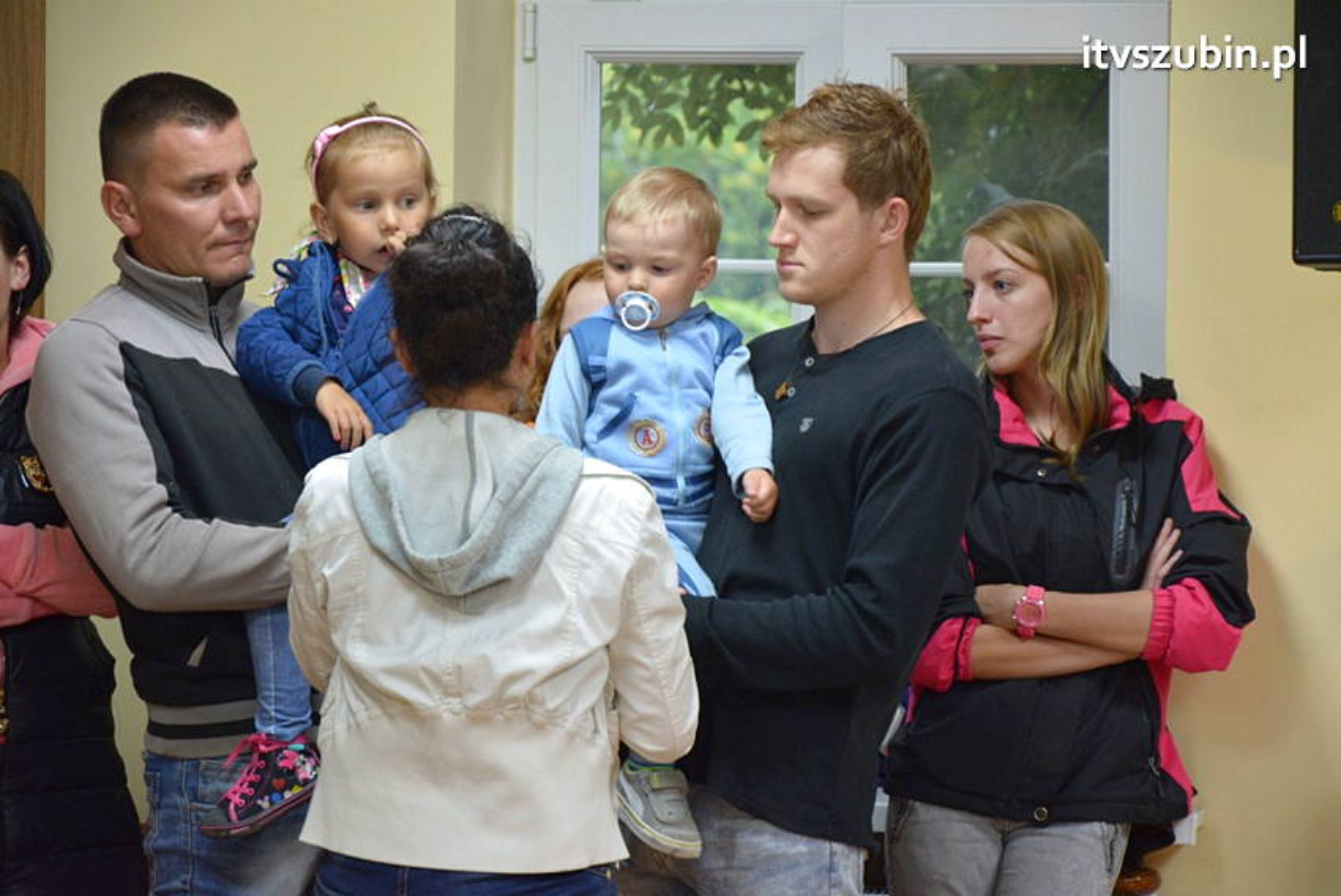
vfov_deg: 8.7
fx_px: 5871
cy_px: 448
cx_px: 670
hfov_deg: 13.0
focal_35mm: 158
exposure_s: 1/30
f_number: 5.6
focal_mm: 105
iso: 800
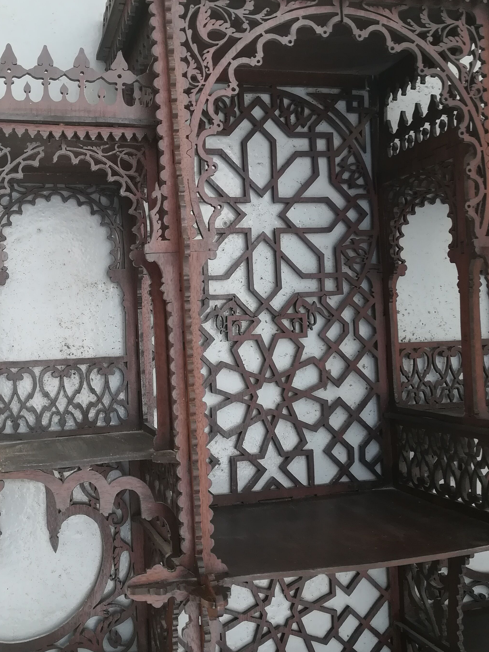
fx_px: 716
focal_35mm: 38
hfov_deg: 37.6
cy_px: 302
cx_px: 206
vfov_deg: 48.9
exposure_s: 1/315
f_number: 2.2
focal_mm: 3.83
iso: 50
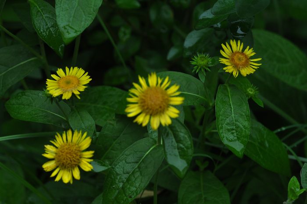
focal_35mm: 75
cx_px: 154
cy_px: 102
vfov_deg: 18.1
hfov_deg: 27.0
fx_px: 639
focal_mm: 50
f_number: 7.1
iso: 400
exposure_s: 1/200
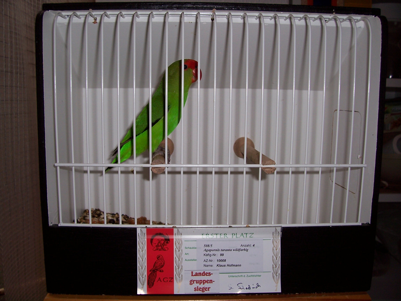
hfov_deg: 54.0
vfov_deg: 41.8
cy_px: 150
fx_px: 394
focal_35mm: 34
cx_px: 200
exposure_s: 1/60
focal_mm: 5.6
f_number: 2.7
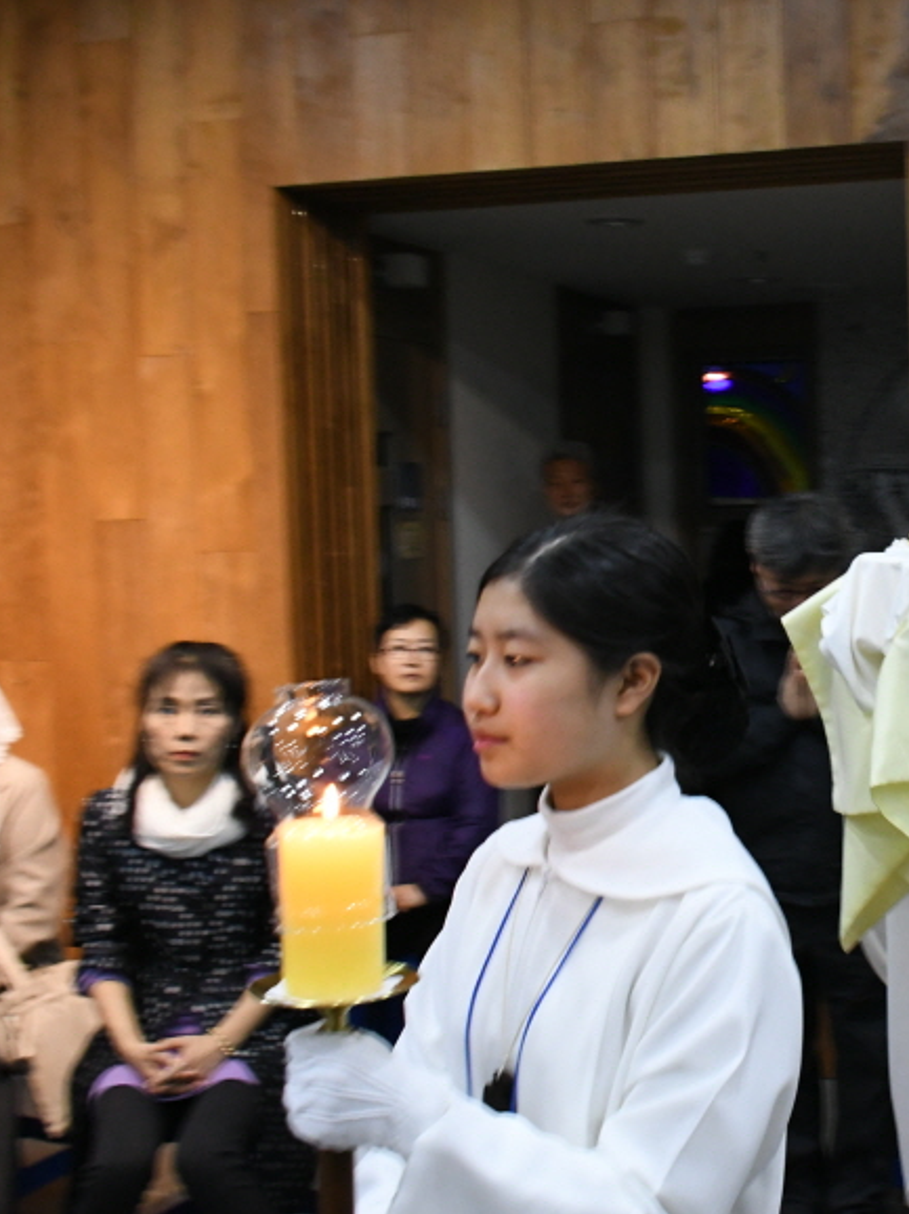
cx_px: 913
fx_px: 1612
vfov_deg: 41.2
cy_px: 574
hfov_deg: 29.4
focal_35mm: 46
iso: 3200
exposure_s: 1/60
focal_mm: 18
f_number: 5
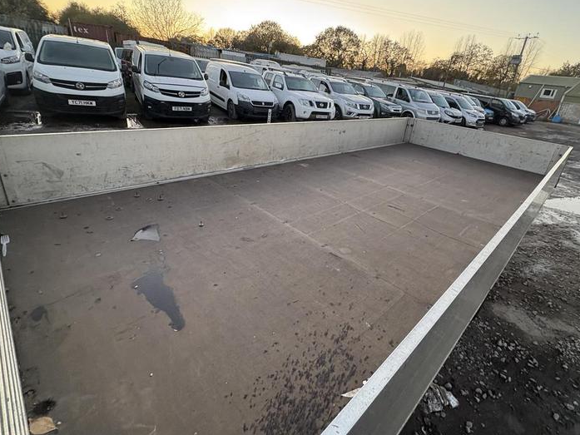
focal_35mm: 18
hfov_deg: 87.6
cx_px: 307
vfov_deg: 71.4
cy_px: 197
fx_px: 302
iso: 250
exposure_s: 1/95
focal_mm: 2.22
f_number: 2.2
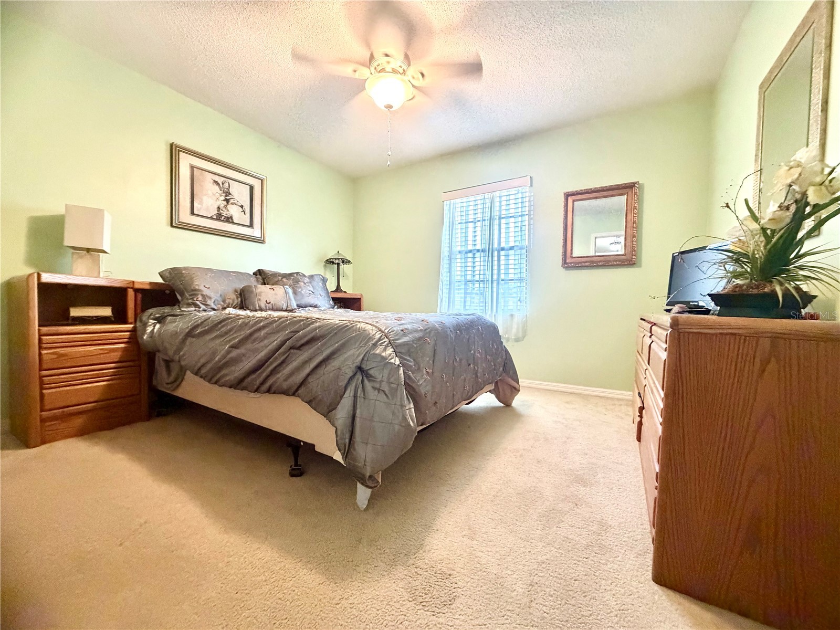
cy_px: 315
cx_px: 420
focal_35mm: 14
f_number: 2.2
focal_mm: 2.22
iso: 640
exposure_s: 1/60
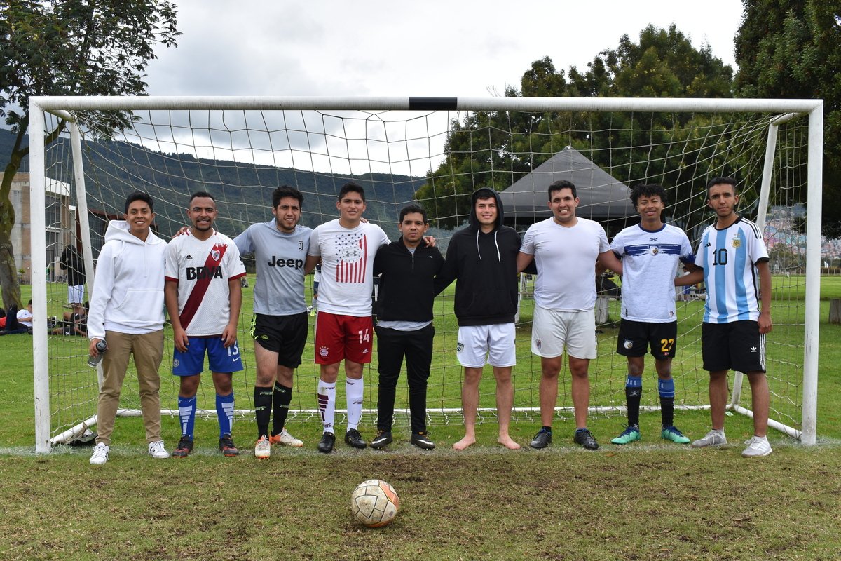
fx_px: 876
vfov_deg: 35.5
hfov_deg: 51.3
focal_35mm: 38
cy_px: 280
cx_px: 420
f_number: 8
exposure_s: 1/500
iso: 200
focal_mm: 25
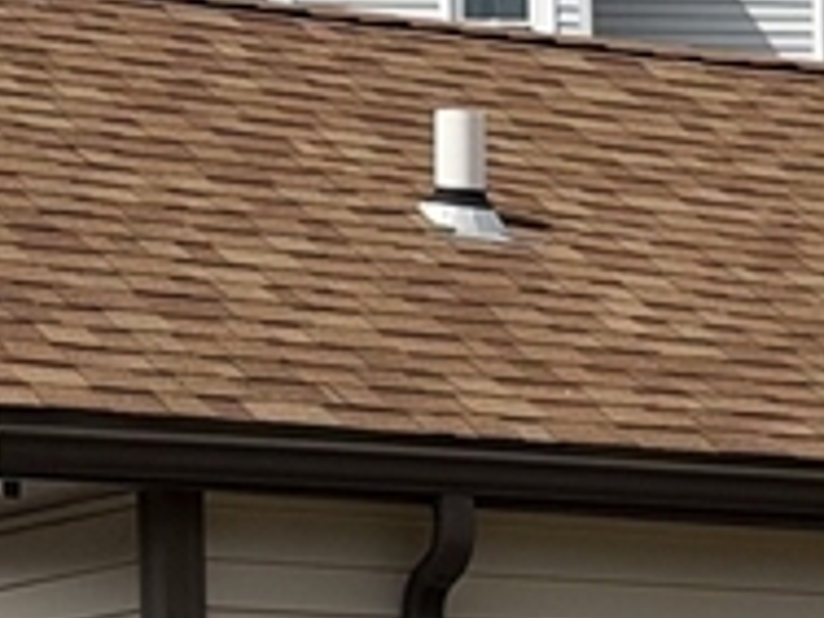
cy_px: 1197
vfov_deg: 5.6
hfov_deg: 7.4
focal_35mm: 262
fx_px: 6237
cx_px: 1183
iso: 64
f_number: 1.78
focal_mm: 6.76
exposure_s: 1/7874
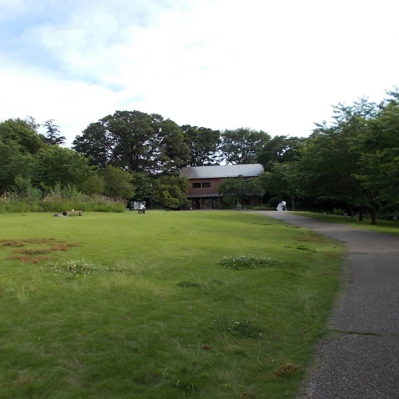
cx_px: 175
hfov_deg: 52.4
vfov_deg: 52.5
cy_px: 199
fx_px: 404
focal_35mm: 31
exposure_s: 1/500
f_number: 3.2
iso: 80
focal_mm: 4.6
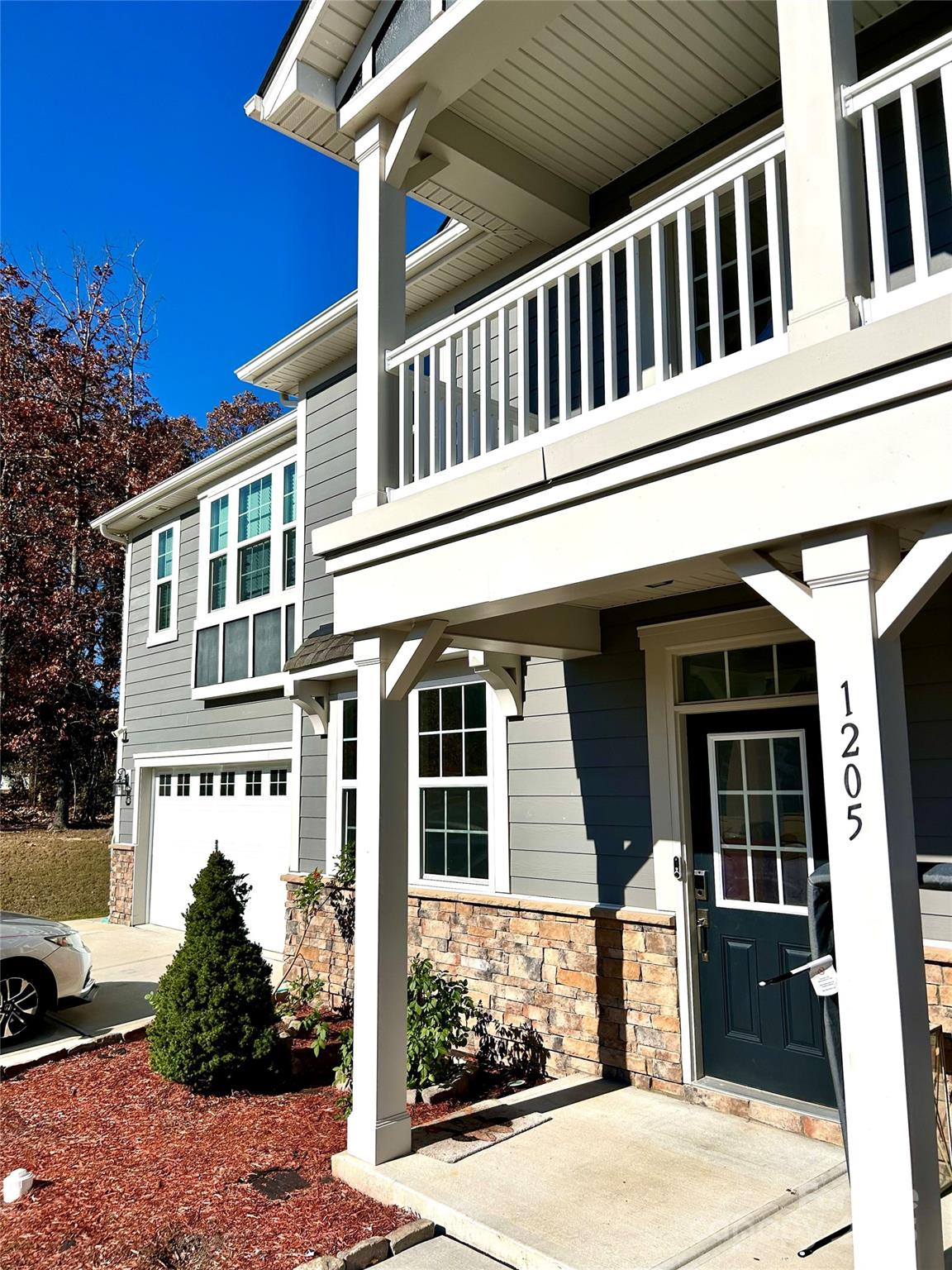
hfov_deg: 53.1
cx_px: 476
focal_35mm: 26
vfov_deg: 67.3
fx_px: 953
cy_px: 635
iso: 50
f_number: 1.5
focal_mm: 5.7
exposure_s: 1/11364
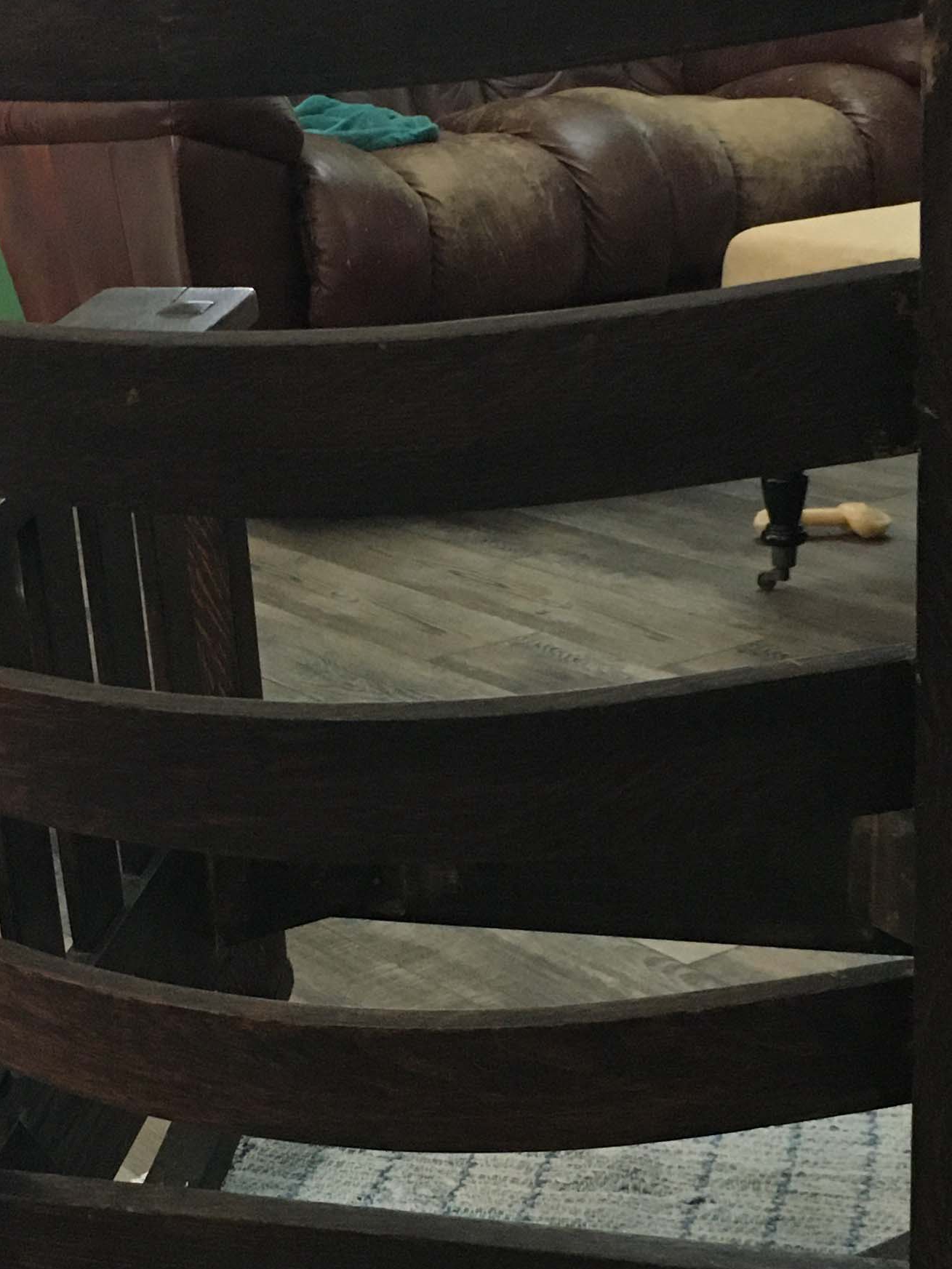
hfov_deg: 21.9
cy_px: 785
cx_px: 364
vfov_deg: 28.9
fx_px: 2457
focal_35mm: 67
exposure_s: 1/30
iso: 200
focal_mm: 4.15
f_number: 2.2
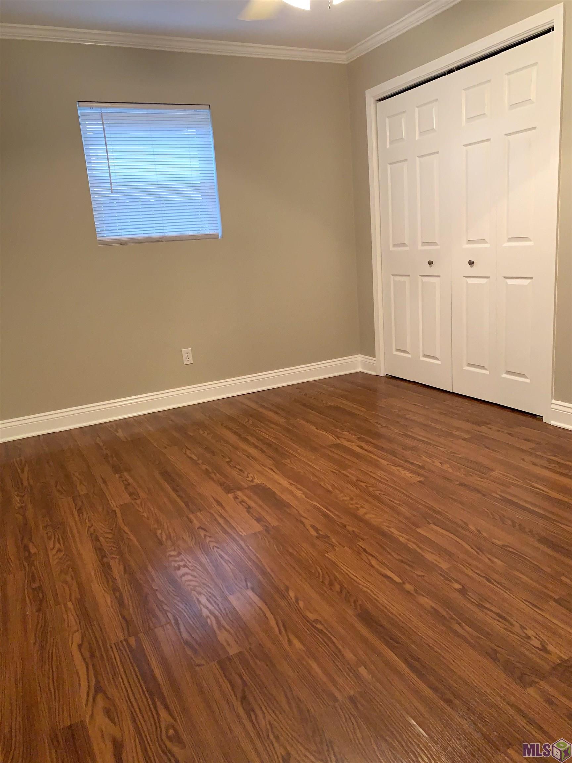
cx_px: 286
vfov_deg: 67.3
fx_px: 573
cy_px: 382
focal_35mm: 26
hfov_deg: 53.1
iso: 250
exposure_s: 1/60
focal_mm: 4.25
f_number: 1.8
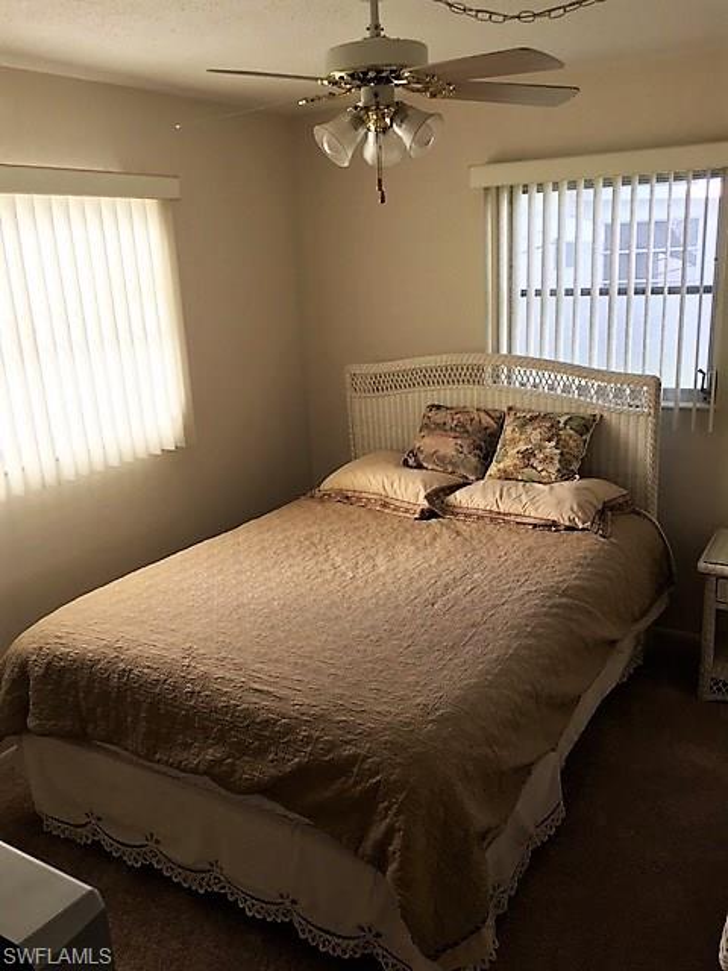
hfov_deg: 48.2
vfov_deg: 61.7
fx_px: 813
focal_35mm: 29
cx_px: 364
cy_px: 486
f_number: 2.2
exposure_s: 1/120
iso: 40
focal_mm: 4.15
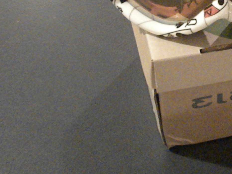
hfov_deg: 23.3
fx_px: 543
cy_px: 2
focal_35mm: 81
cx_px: 223
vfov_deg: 17.8
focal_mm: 6.6
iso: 3200
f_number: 3.5
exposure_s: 1/29.6
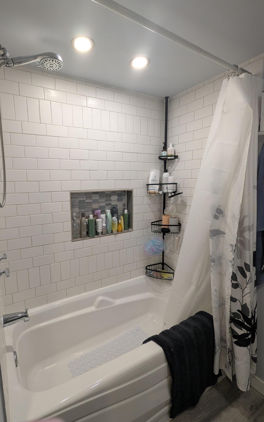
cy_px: 211
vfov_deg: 94.4
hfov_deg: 67.4
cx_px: 107
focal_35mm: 17
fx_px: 196
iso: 52
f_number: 2.2
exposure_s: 1/30
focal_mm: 2.35
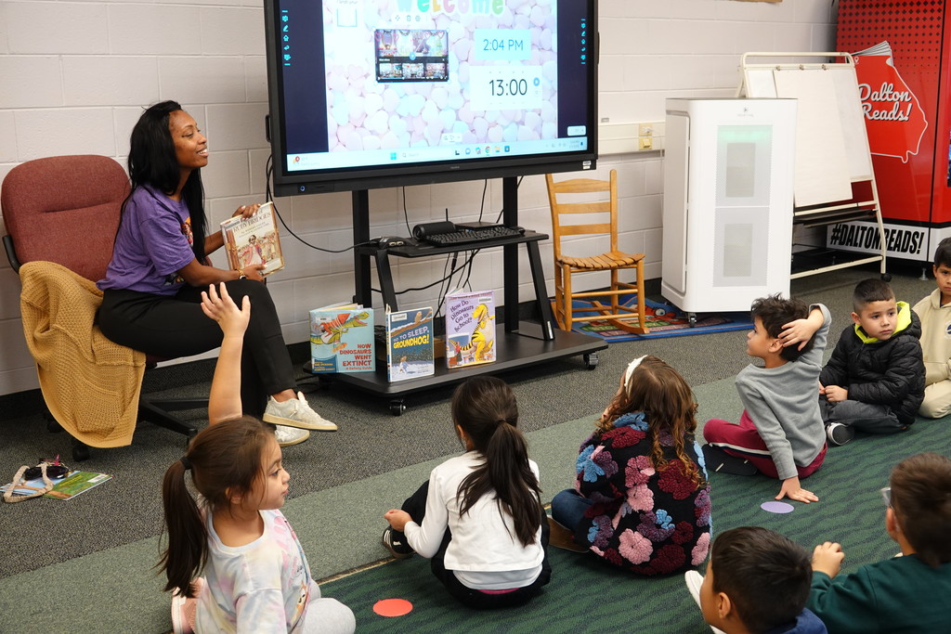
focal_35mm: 44
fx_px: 1162
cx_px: 476
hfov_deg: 44.5
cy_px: 317
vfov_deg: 30.5
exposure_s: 1/50
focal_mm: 16.31
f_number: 3.2
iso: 500
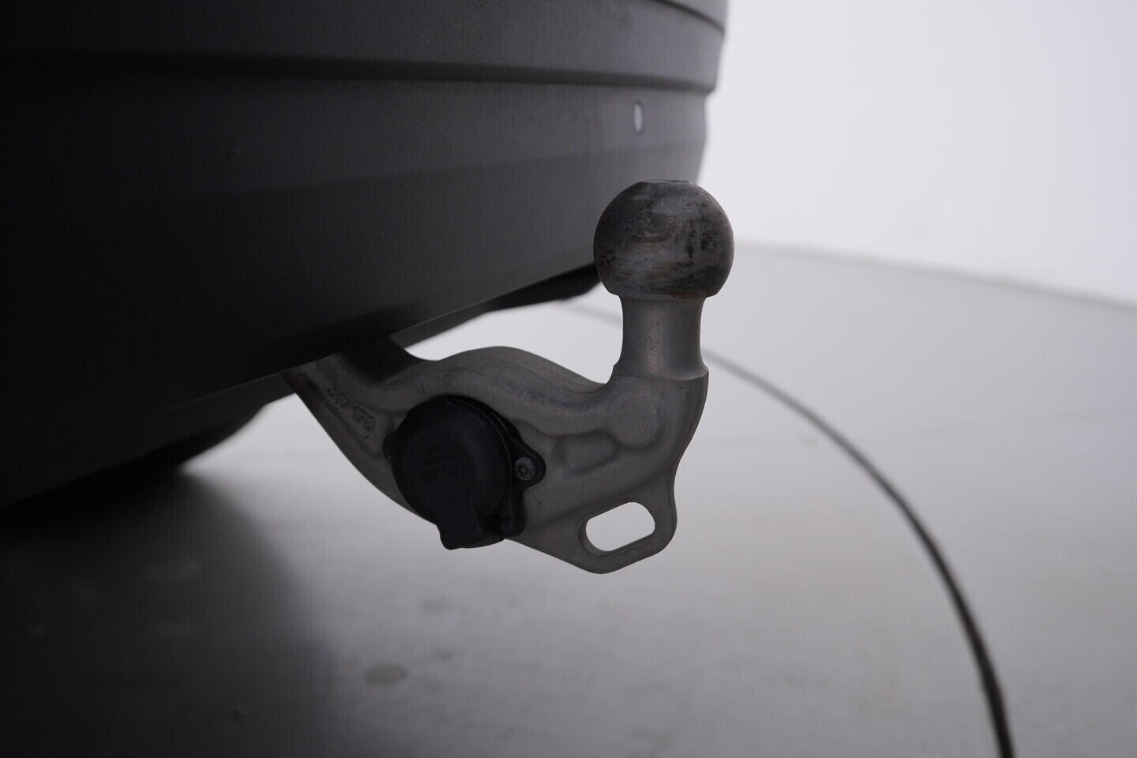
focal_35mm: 36
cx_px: 568
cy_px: 379
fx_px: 1137
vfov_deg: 36.9
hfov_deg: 53.1
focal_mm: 24
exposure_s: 1/60
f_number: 4
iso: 125
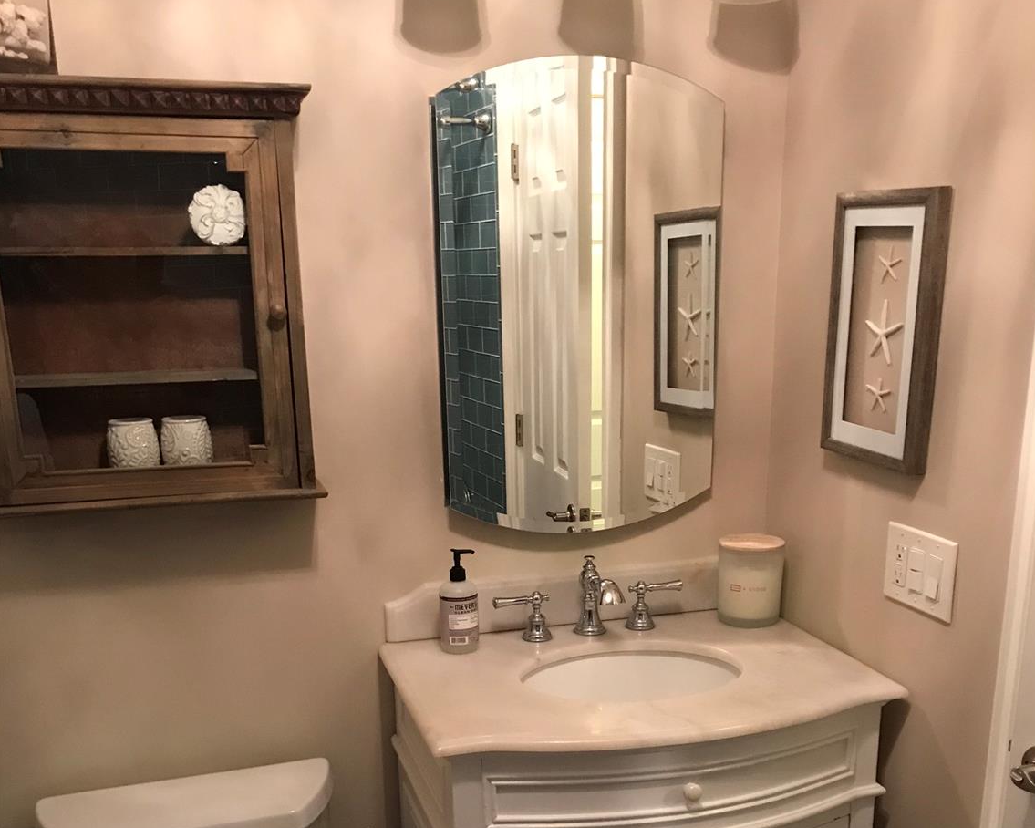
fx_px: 1133
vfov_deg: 38.8
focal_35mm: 37
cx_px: 522
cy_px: 648
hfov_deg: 49.1
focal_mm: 3.99
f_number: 1.8
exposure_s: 1/12
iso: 100
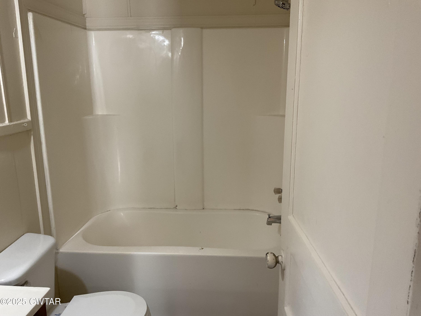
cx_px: 210
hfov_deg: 61.7
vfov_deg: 48.2
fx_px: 353
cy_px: 158
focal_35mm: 29
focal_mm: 3
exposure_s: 1/60
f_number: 1.8
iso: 125
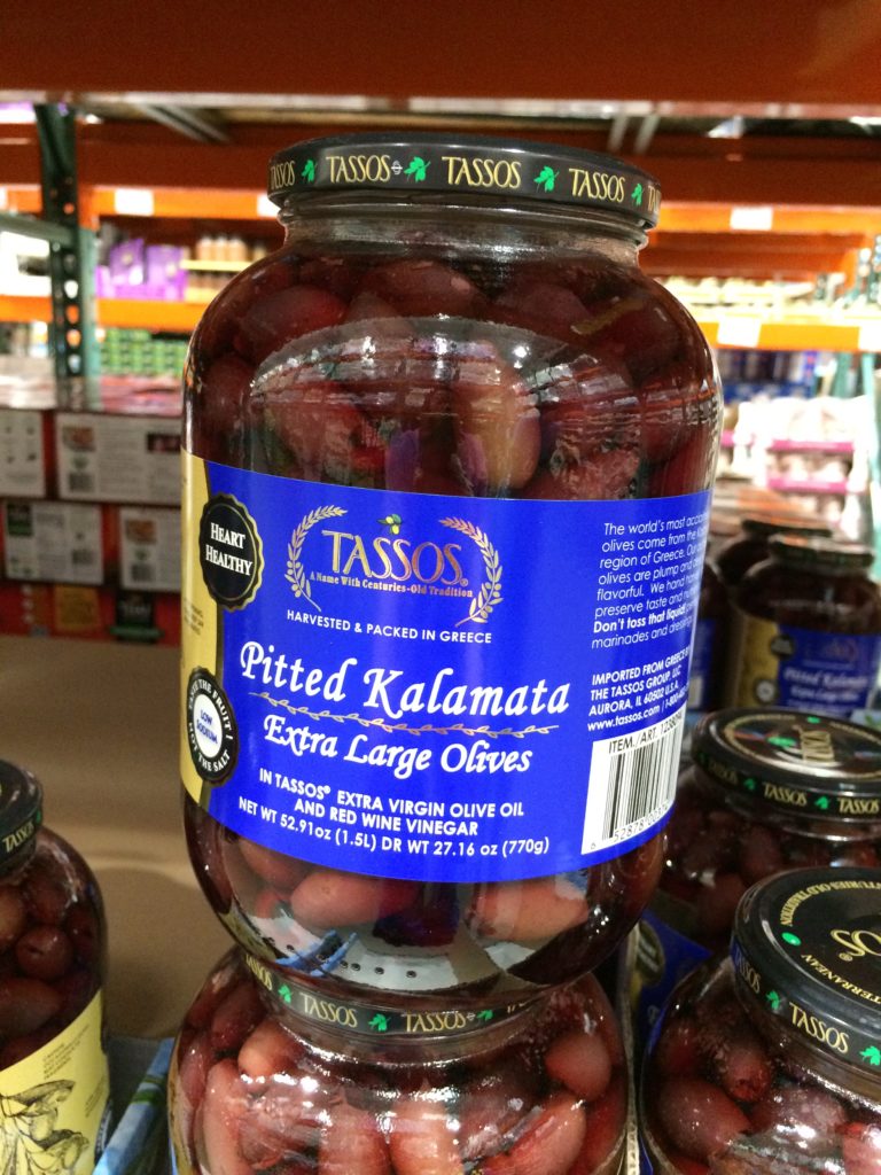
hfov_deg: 48.2
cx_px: 440
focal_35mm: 29
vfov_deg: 61.7
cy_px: 588
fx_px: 984
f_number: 2.2
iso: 320
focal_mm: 4.15
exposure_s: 1/24
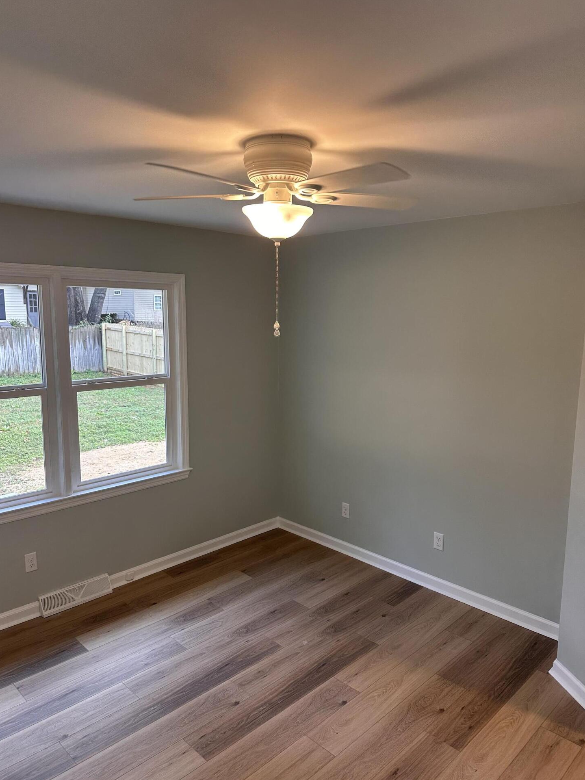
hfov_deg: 54.9
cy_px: 398
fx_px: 563
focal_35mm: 25
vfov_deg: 69.4
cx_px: 283
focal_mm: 6.86
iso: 160
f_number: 1.78
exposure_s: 1/120
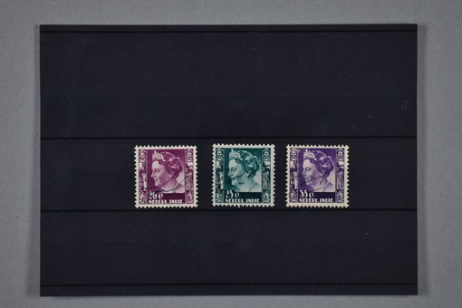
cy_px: 154
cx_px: 231
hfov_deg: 29.9
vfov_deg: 20.2
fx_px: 866
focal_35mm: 68
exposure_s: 1/80
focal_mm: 45
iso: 100
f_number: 5
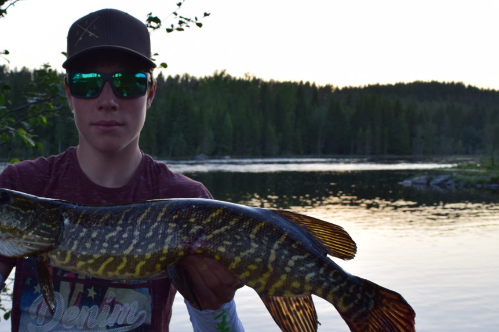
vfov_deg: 29.1
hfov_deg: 42.0
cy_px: 213
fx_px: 638
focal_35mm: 46
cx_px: 154
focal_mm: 22
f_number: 8
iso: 400
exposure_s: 1/80
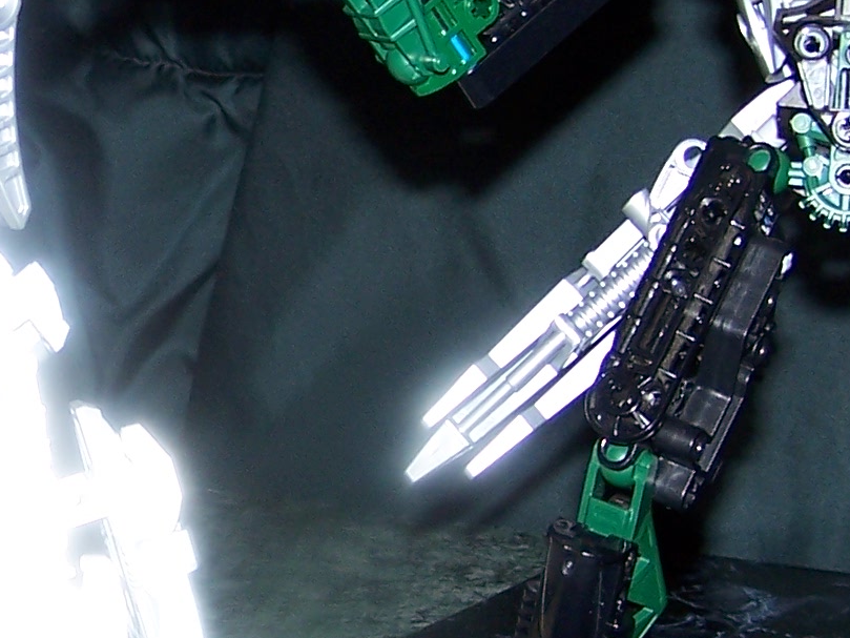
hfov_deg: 16.0
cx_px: 50
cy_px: 273
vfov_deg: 12.2
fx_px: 2972
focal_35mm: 121
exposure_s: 1/60
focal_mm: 6.3
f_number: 2.8
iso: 80
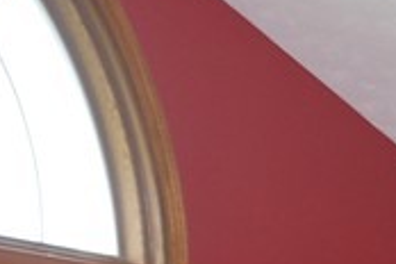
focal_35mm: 196
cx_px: 1029
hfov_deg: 9.1
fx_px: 2157
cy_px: 612
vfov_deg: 6.7
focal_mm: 21
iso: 450
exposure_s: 1/30
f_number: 3.5
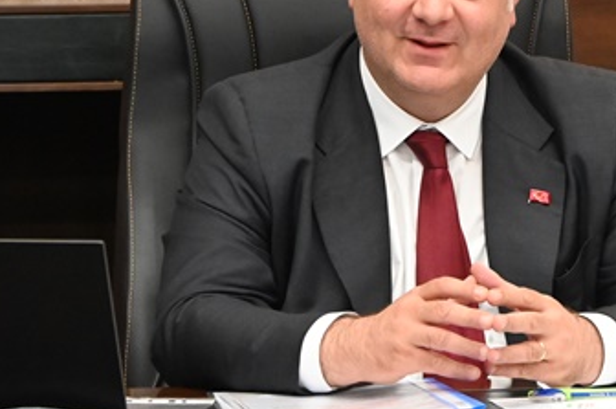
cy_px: 71
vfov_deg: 4.6
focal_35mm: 298
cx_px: 427
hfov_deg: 6.9
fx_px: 5092
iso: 8000
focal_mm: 100
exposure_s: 1/125
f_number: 6.3
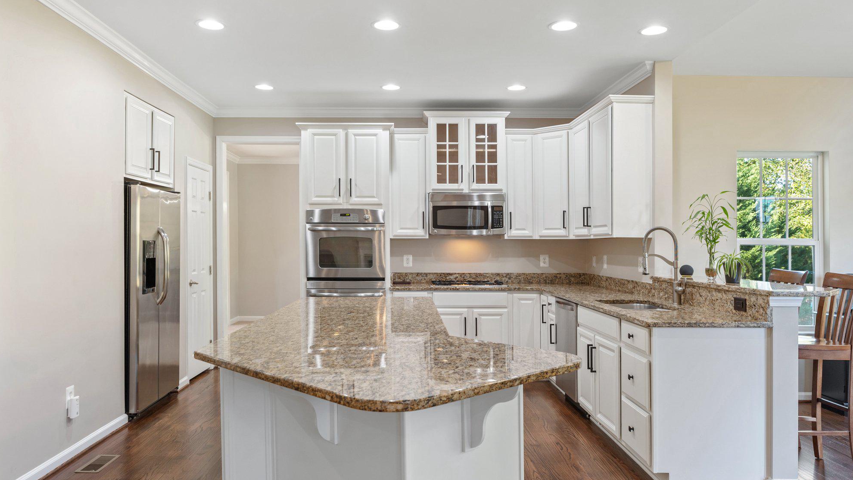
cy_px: 238
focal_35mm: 26
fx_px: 588
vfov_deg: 44.4
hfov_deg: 71.9
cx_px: 430
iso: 500
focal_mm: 24
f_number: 8
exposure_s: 1/4
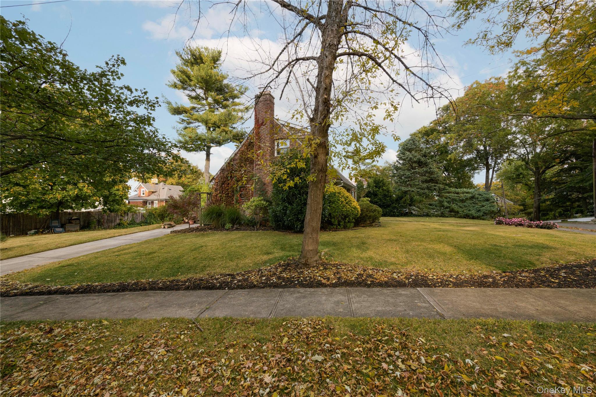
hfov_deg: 104.3
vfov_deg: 81.2
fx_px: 232
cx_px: 298
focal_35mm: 14
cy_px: 198
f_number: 10
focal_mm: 14
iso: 400
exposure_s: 1/160
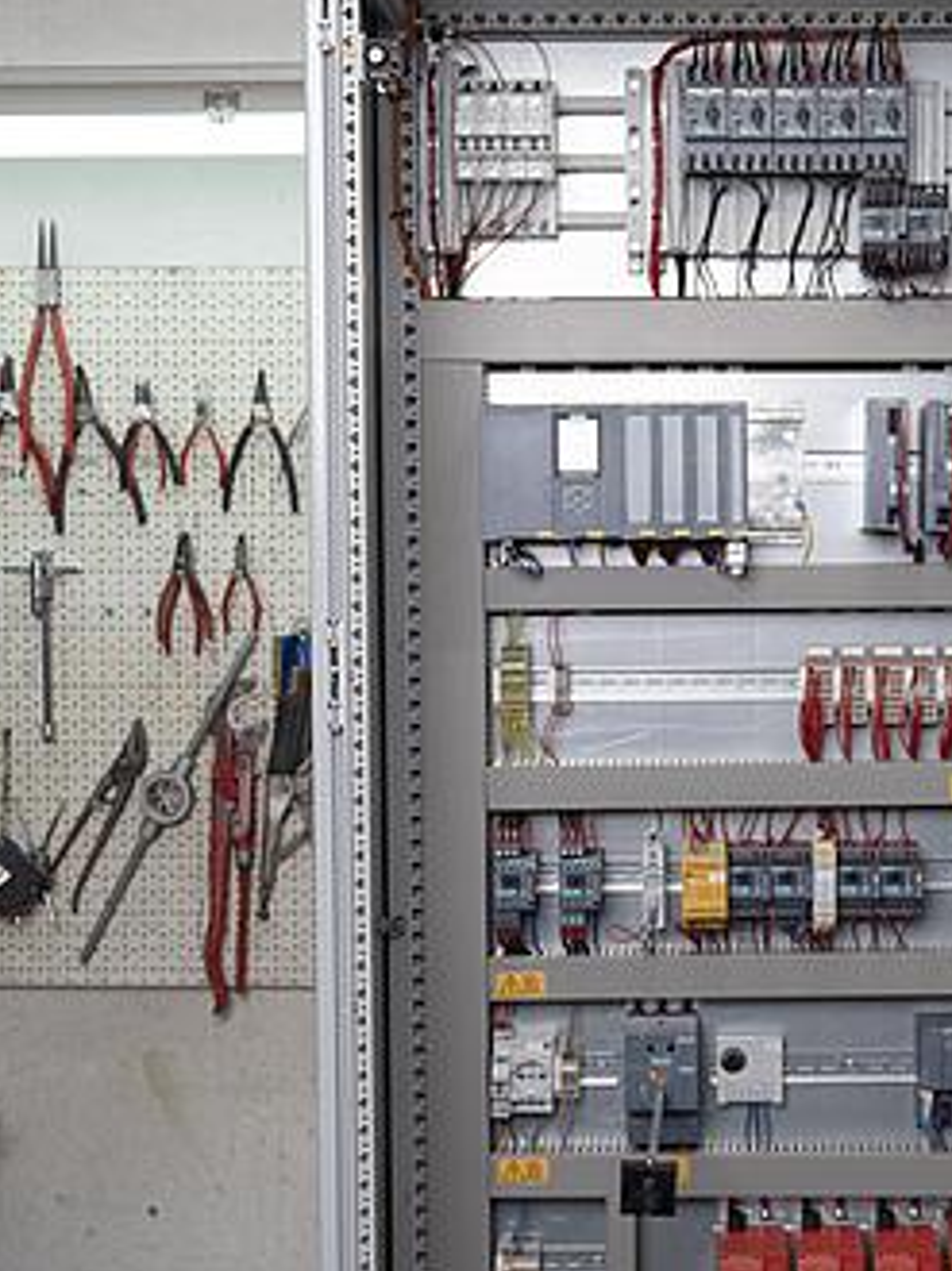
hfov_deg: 17.8
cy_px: 672
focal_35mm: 82
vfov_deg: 23.9
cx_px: 802
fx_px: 3011
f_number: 4
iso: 200
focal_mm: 24
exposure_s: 1/160
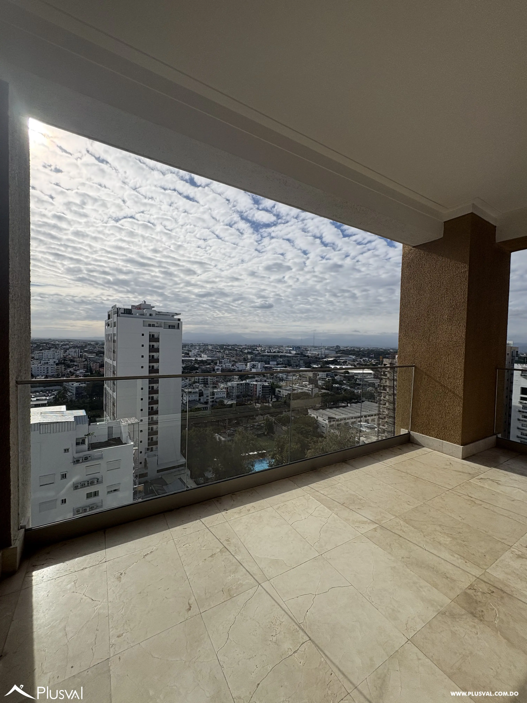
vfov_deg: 102.1
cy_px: 352
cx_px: 264
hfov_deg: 85.7
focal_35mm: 14
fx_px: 284
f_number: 2.2
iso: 50
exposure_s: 1/6667
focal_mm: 2.22
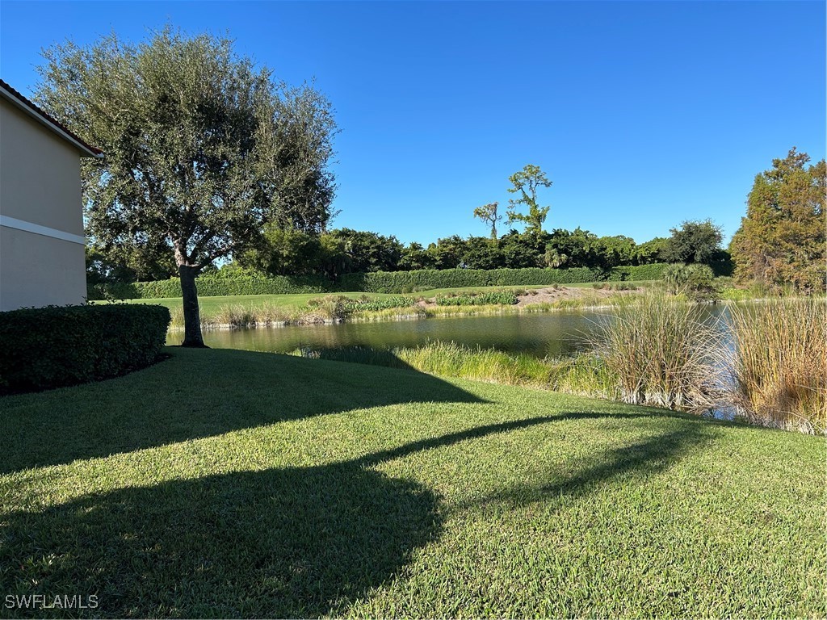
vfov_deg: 53.1
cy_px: 310
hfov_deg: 67.3
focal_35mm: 26
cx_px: 414
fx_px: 621
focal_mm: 5.7
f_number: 1.5
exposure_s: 1/2915
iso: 50
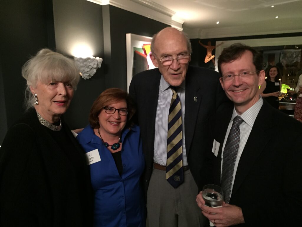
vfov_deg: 48.2
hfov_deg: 61.7
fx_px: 253
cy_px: 114
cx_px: 151
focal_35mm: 29
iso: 500
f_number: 2.2
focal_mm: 4.15
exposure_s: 1/15
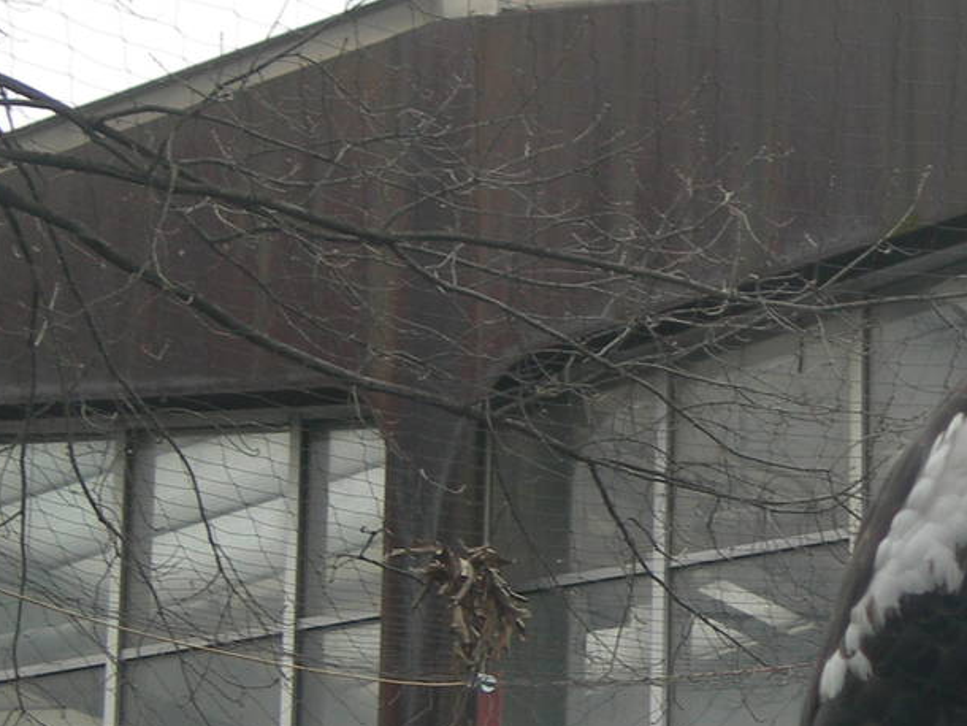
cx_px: 1045
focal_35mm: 215
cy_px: 520
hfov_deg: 9.1
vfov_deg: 6.9
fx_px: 6008
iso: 50
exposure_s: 1/86.4
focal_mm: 17
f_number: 4
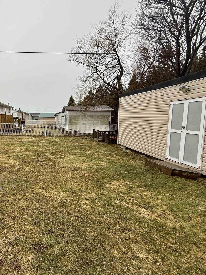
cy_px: 127
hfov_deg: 55.1
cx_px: 21
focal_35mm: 21
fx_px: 167
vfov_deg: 78.9
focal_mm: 2.22
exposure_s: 1/261
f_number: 2.2
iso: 50
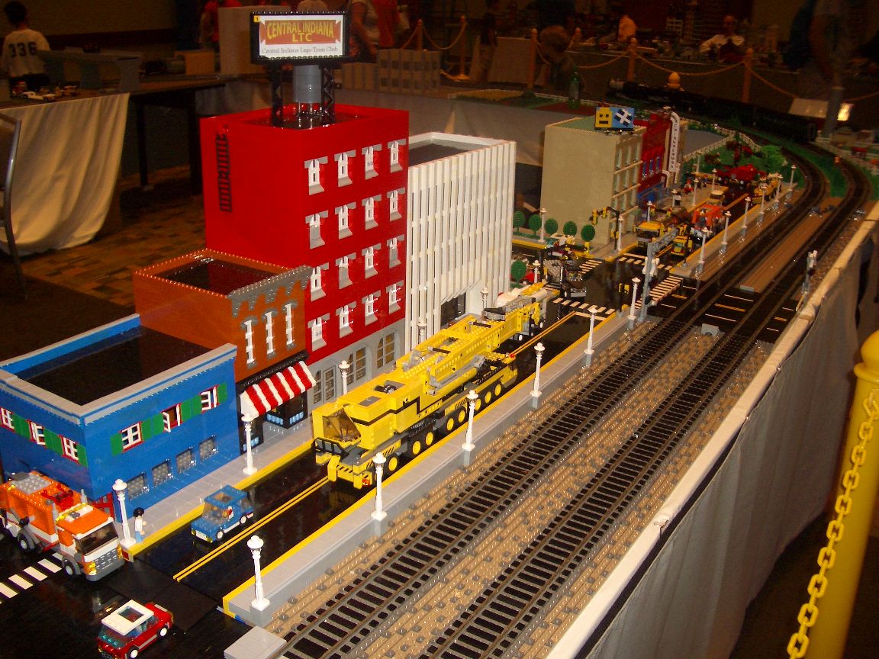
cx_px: 440
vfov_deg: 40.7
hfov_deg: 52.6
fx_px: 889
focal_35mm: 35
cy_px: 330
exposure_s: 1/60
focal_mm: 5.8
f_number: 2.6
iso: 100
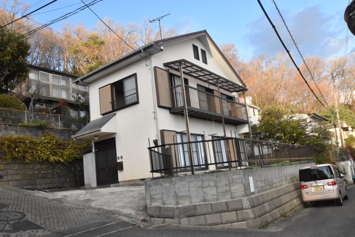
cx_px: 178
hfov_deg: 64.6
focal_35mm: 28
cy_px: 118
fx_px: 281
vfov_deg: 45.6
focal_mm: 19
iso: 1600
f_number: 11
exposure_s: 1/500
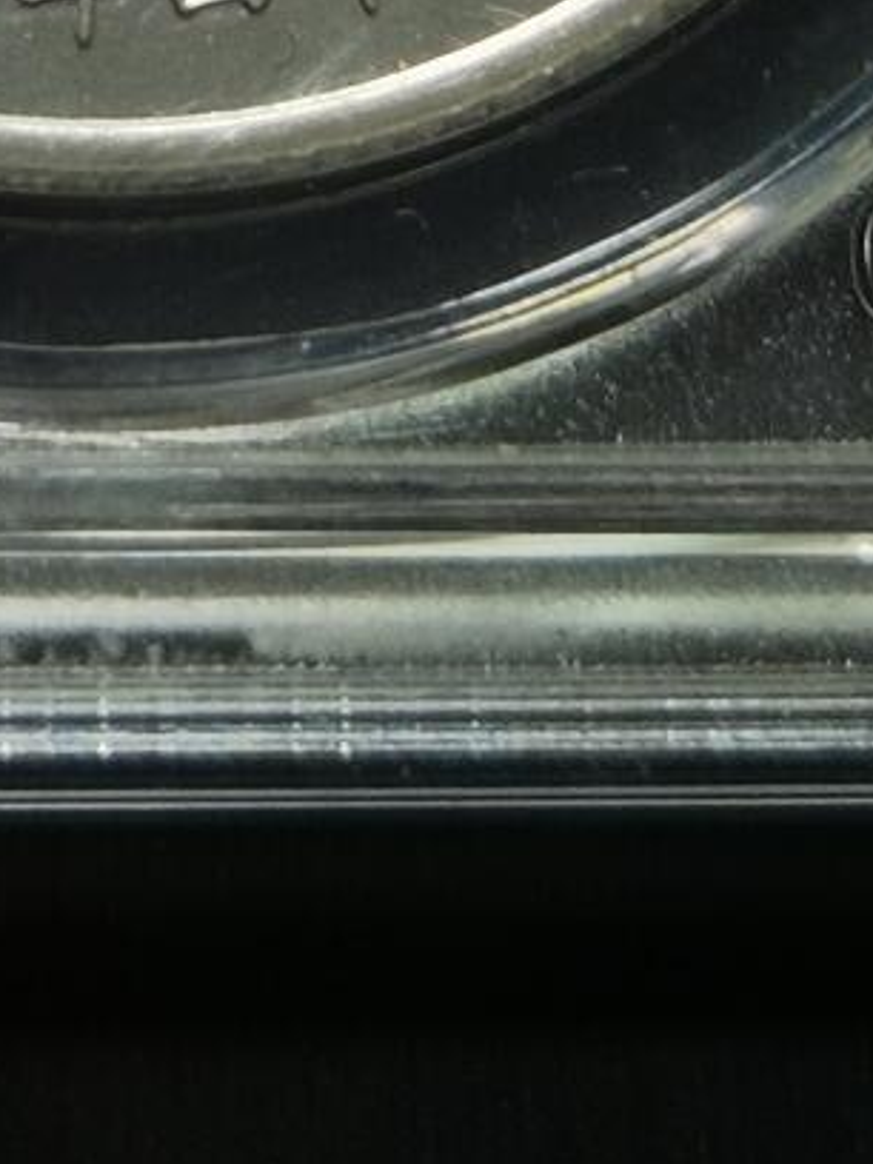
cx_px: 128
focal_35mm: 260
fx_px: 8743
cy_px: -1278
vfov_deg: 7.3
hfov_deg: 5.7
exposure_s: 1/108
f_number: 1.9
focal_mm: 6.67
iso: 50
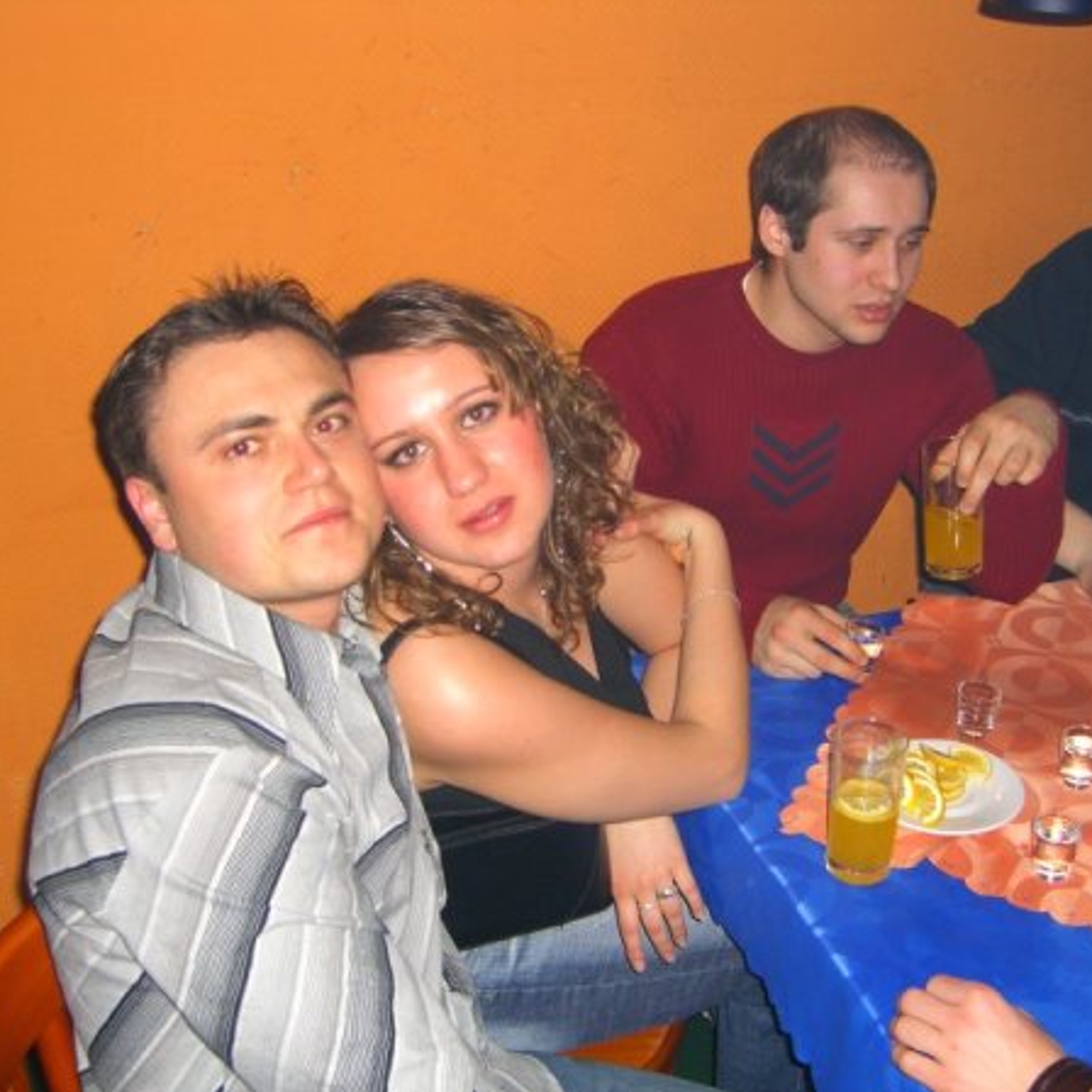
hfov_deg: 37.5
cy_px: 546
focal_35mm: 45
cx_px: 585
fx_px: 1606
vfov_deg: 37.6
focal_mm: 7.9
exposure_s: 1/60
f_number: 2.8
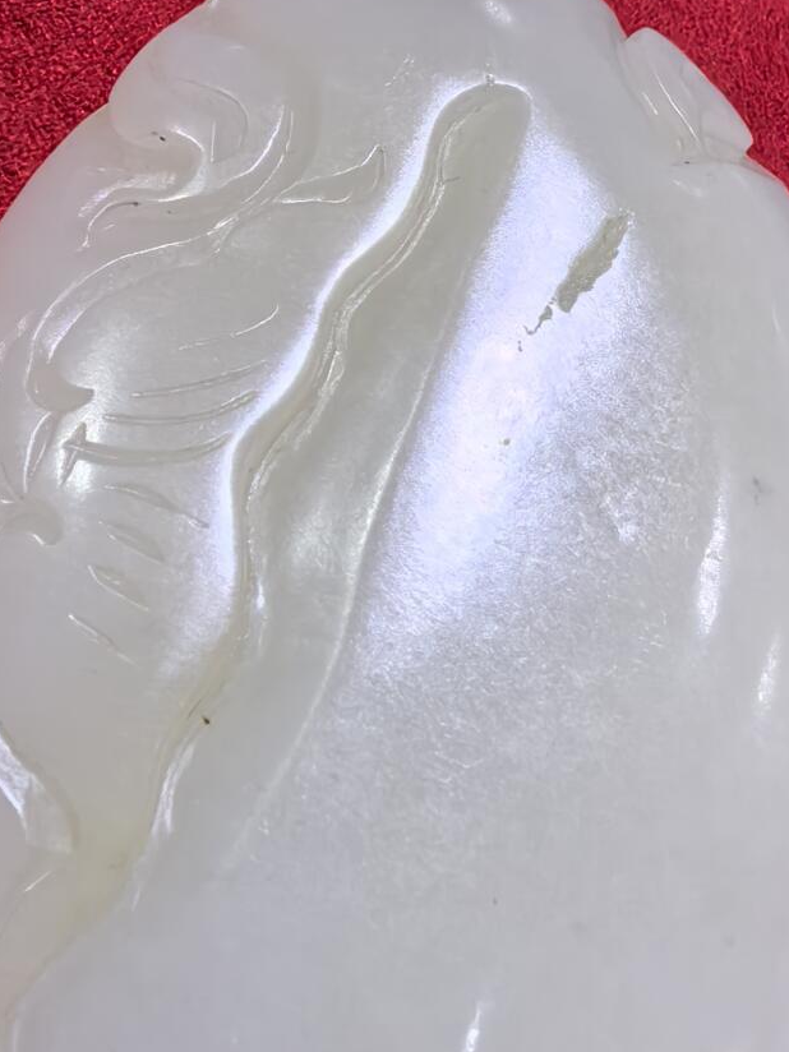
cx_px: 469
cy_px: 682
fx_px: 1793
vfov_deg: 32.5
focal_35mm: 59
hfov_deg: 24.8
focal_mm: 1.95
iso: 125
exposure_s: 1/100
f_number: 2.2
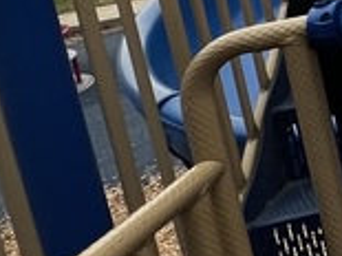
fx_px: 849
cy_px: -194
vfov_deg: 15.0
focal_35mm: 86
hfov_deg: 12.6
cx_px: 953
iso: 32
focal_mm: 1.57
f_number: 1.8
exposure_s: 1/224
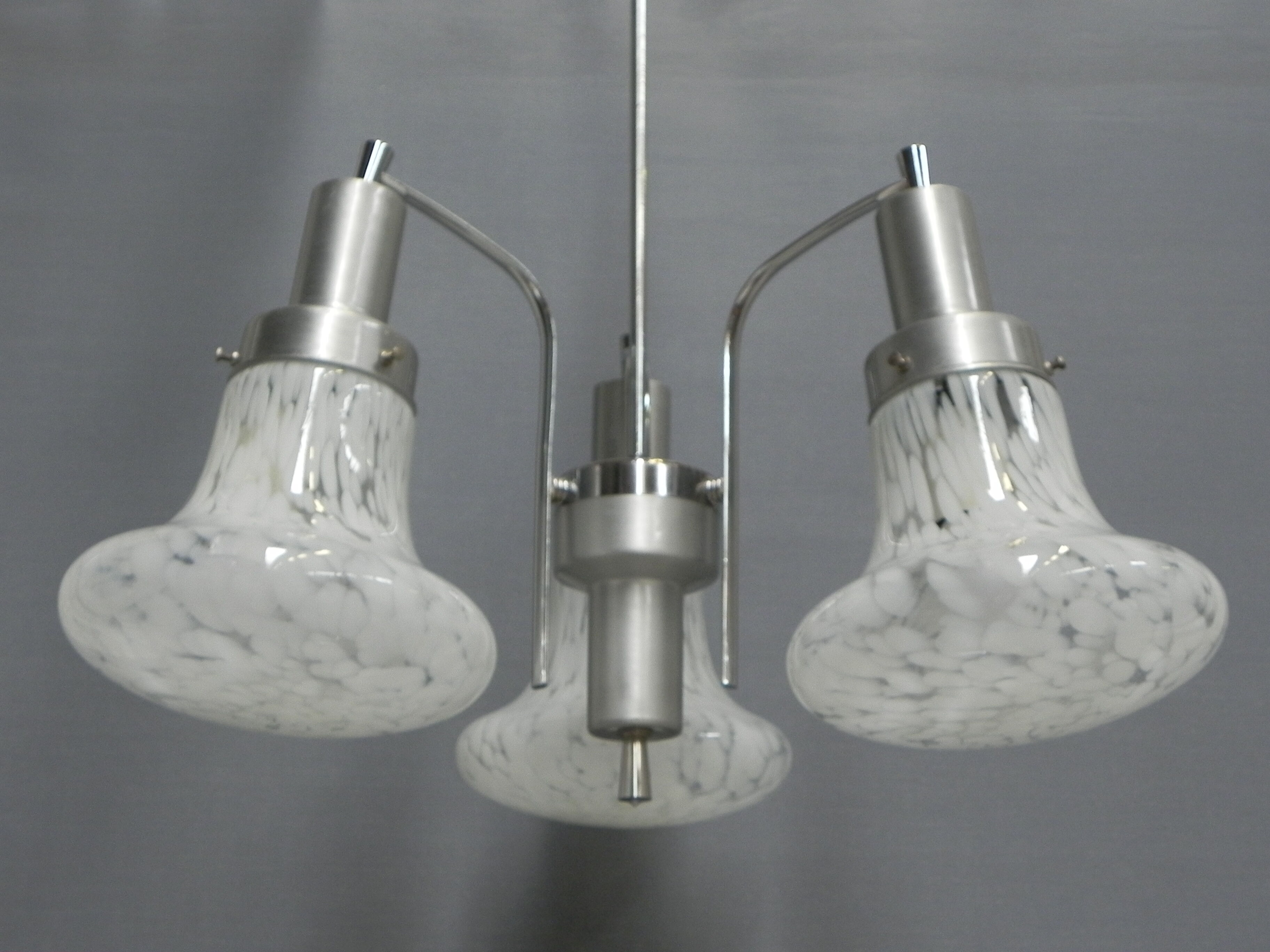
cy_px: 476
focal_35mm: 52
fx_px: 1908
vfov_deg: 28.0
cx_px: 635
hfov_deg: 36.8
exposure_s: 1/30
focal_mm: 9.2
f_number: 3.5
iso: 272
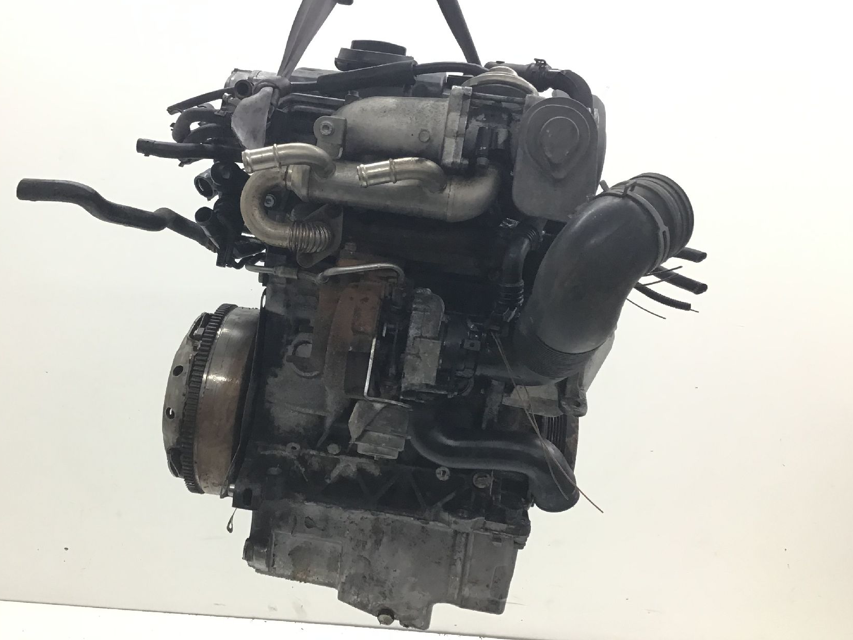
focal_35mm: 36
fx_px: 887
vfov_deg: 39.7
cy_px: 318
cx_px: 373
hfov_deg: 51.2
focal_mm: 3.3
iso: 40
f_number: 2.4
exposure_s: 1/33
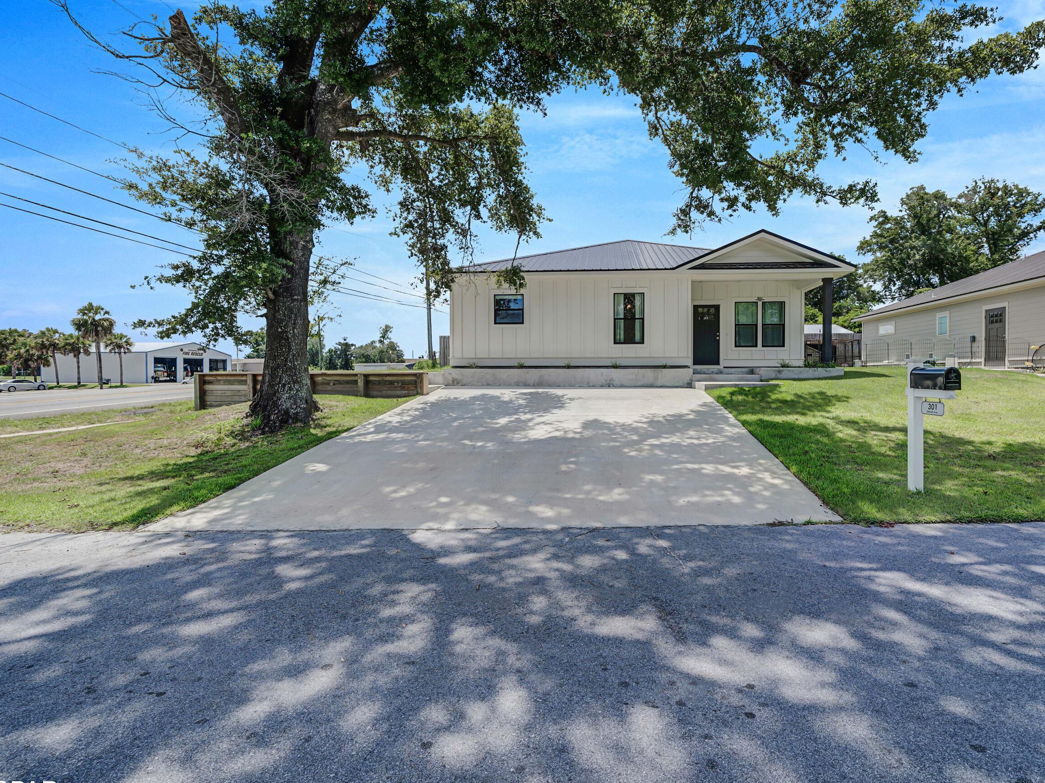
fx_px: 453
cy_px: 379
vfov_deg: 81.7
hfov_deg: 97.7
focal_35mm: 15
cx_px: 588
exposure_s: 1/800
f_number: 5.6
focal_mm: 12
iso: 100
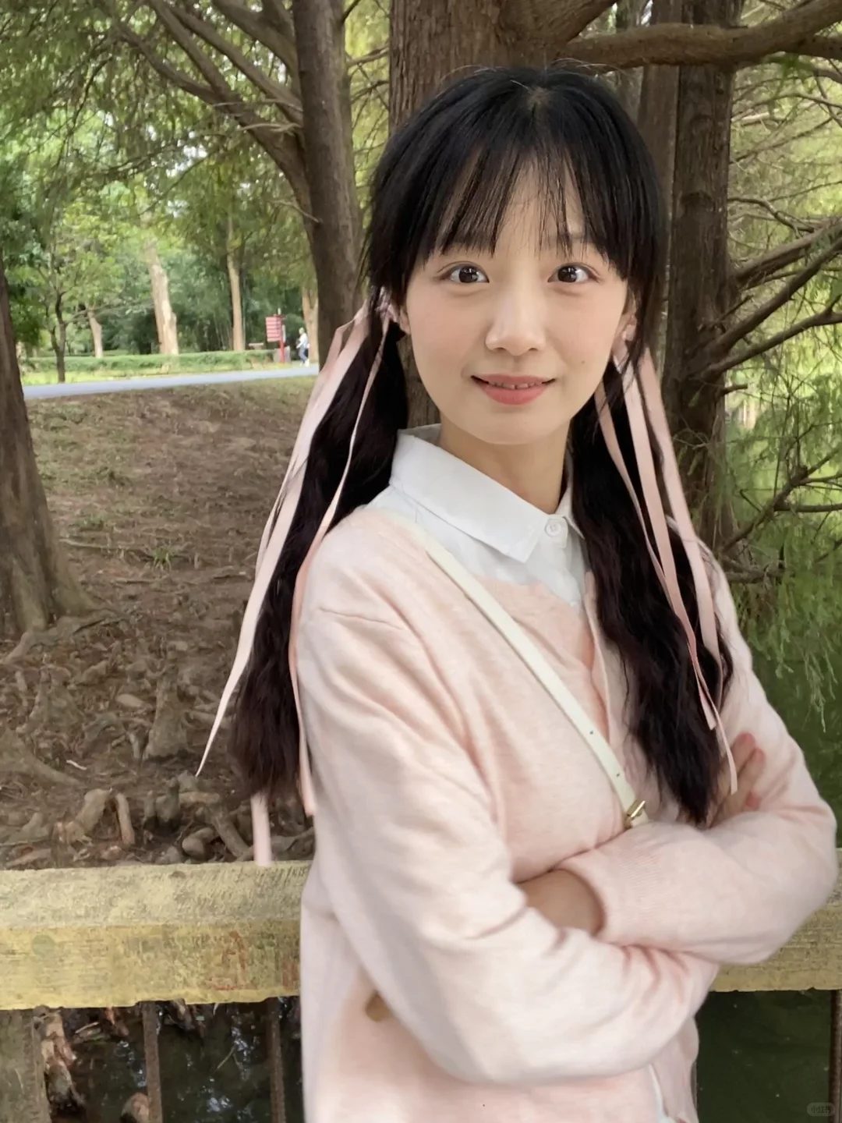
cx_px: 421
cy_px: 562
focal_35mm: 30
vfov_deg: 60.0
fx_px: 973
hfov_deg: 46.8
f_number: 2.2
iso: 80
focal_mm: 2.71
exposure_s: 1/122
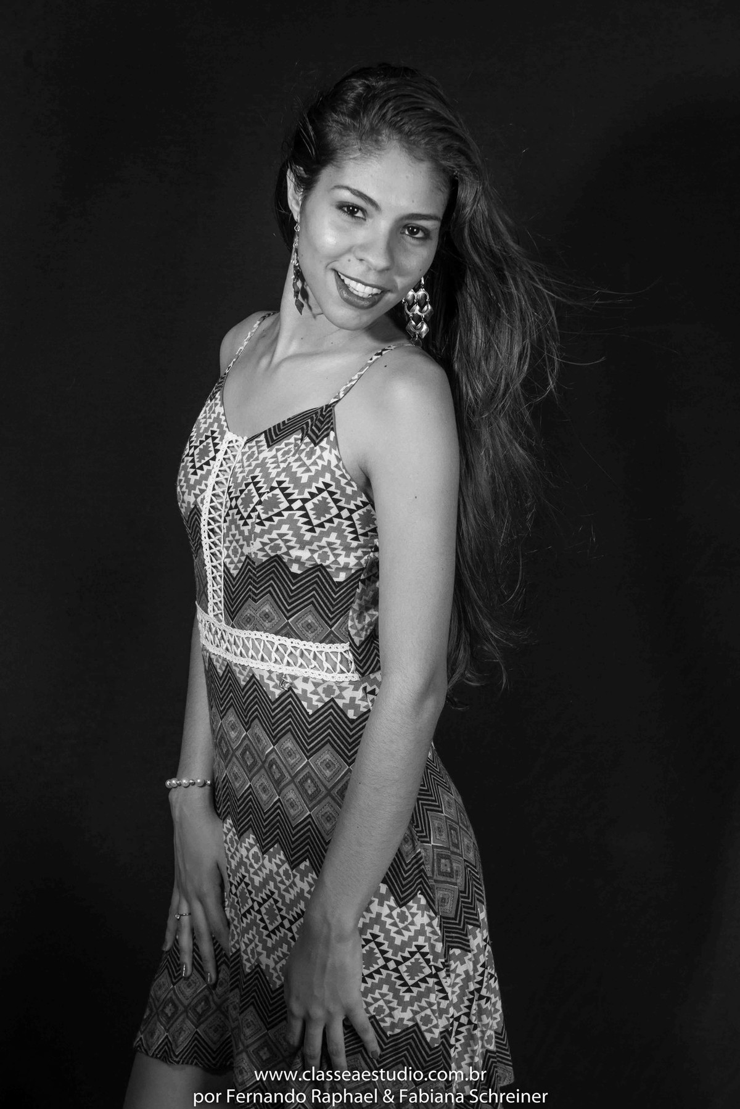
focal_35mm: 62
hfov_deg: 21.9
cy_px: 554
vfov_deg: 32.4
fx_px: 1910
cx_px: 370
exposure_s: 1/100
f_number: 8
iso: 200
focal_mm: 62
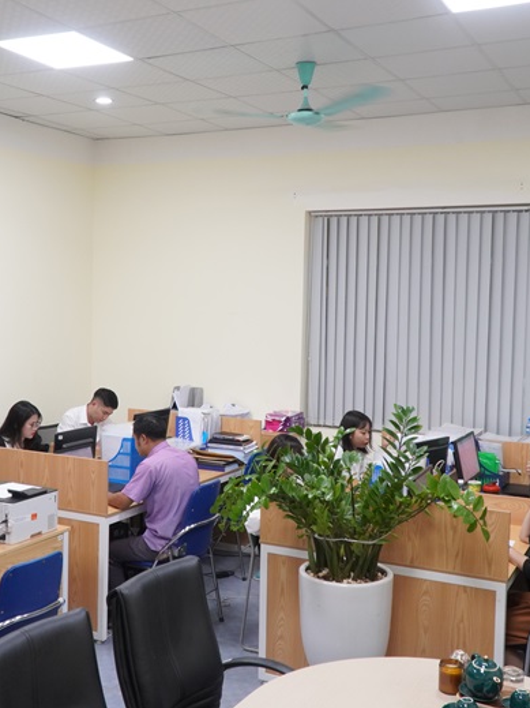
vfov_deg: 46.8
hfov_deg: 35.8
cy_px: 353
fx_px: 817
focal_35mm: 40
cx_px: 217
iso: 1600
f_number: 4
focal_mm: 18
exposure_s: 1/100
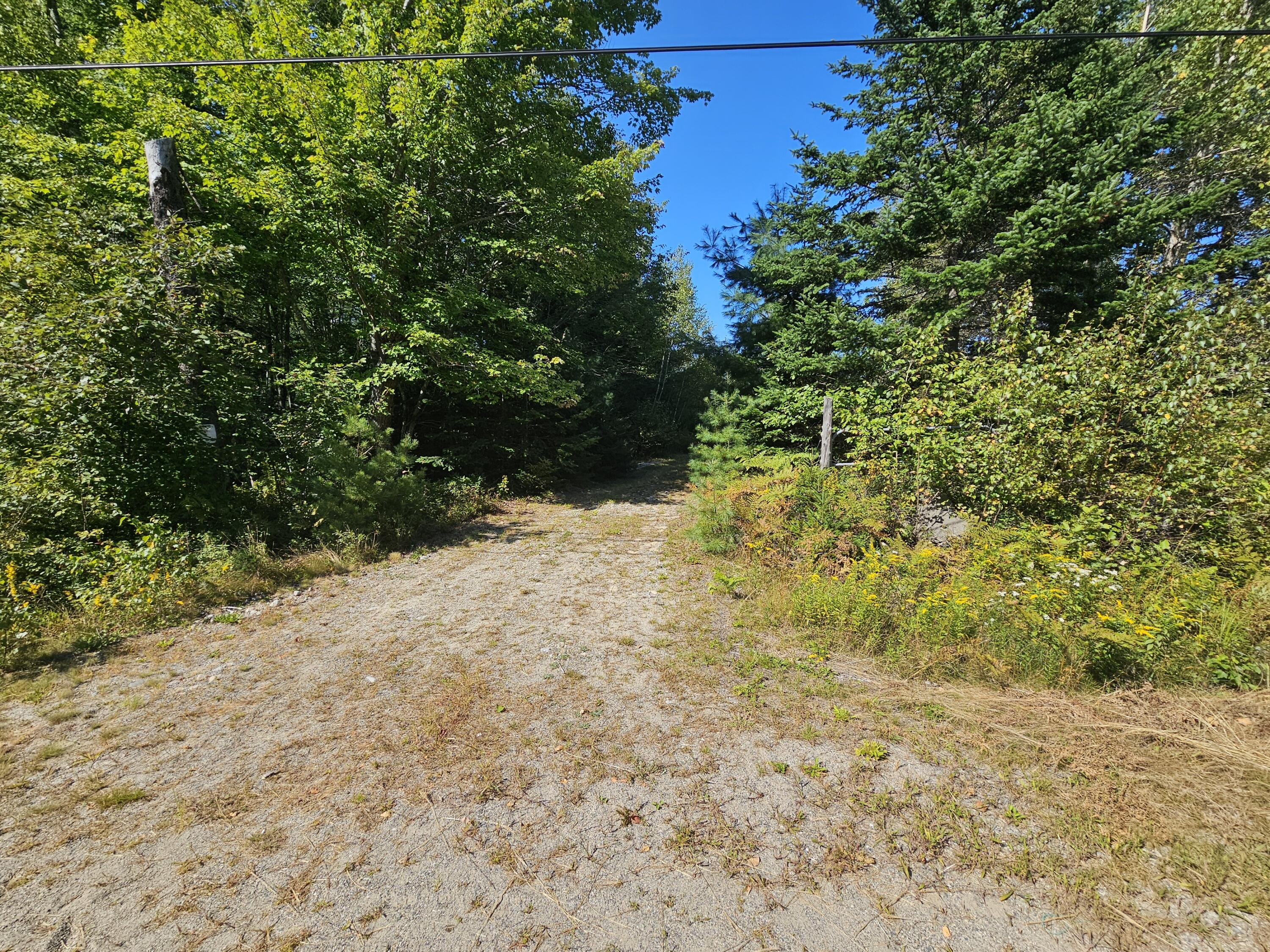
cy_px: 476
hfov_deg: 106.2
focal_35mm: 13
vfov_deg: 89.9
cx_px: 635
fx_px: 477
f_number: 2.2
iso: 50
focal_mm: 2.2
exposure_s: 1/1677
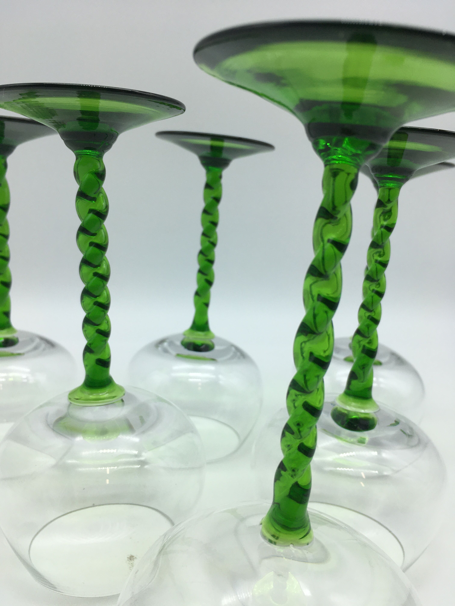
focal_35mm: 29
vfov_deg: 61.7
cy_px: 303
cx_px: 228
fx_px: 508
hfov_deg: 48.2
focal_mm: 4.15
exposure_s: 1/279
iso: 25
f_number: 2.2
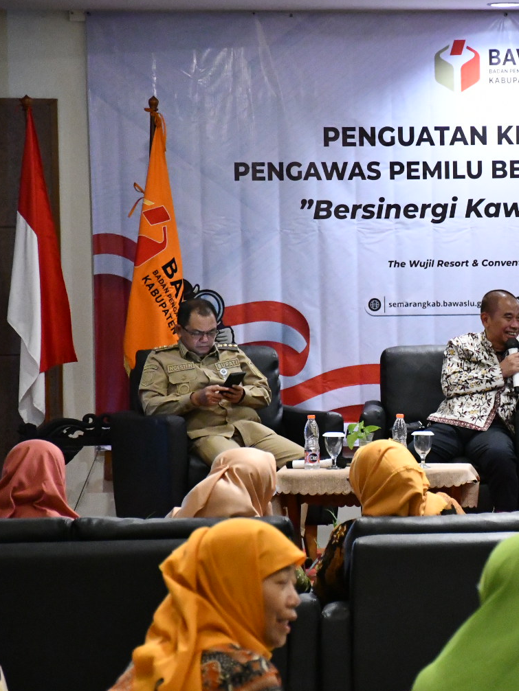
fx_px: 4176
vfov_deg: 9.5
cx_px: 515
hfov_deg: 7.1
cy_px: 340
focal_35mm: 209
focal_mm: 90
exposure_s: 1/80
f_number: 5.3
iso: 8000
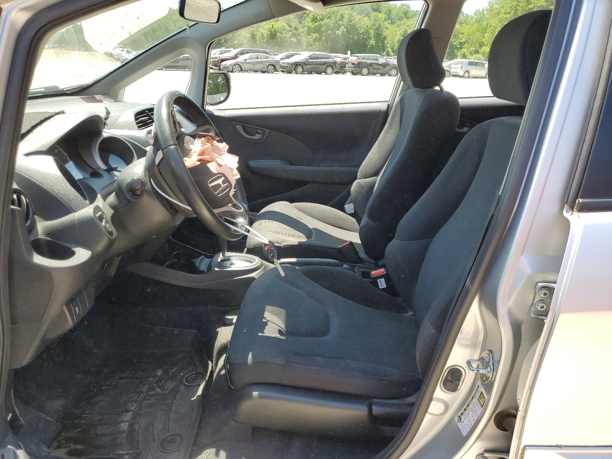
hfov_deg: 67.3
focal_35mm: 26
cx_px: 306
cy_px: 230
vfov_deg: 53.1
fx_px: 460
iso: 50
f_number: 1.5
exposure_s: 1/588
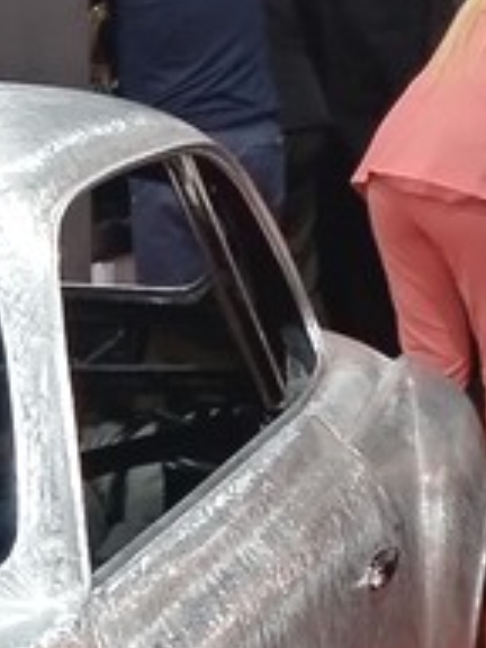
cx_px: -783
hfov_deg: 8.9
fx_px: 2733
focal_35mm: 146
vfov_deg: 13.4
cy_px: 557
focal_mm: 4.25
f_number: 1.8
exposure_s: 1/50
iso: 130
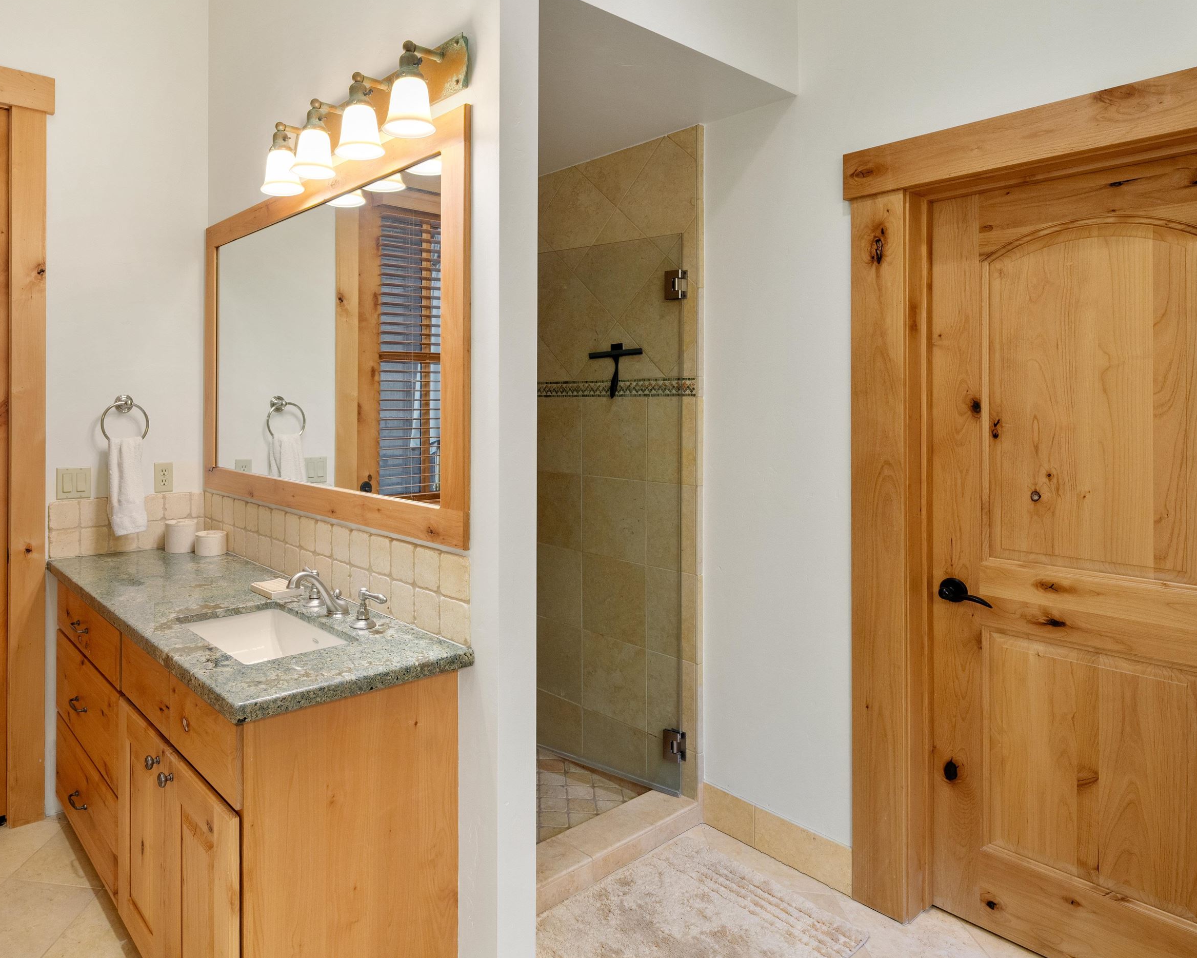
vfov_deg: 65.5
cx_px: 414
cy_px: 452
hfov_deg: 75.6
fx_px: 744
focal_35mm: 21
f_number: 9
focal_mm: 17
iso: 400
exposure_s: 1/13
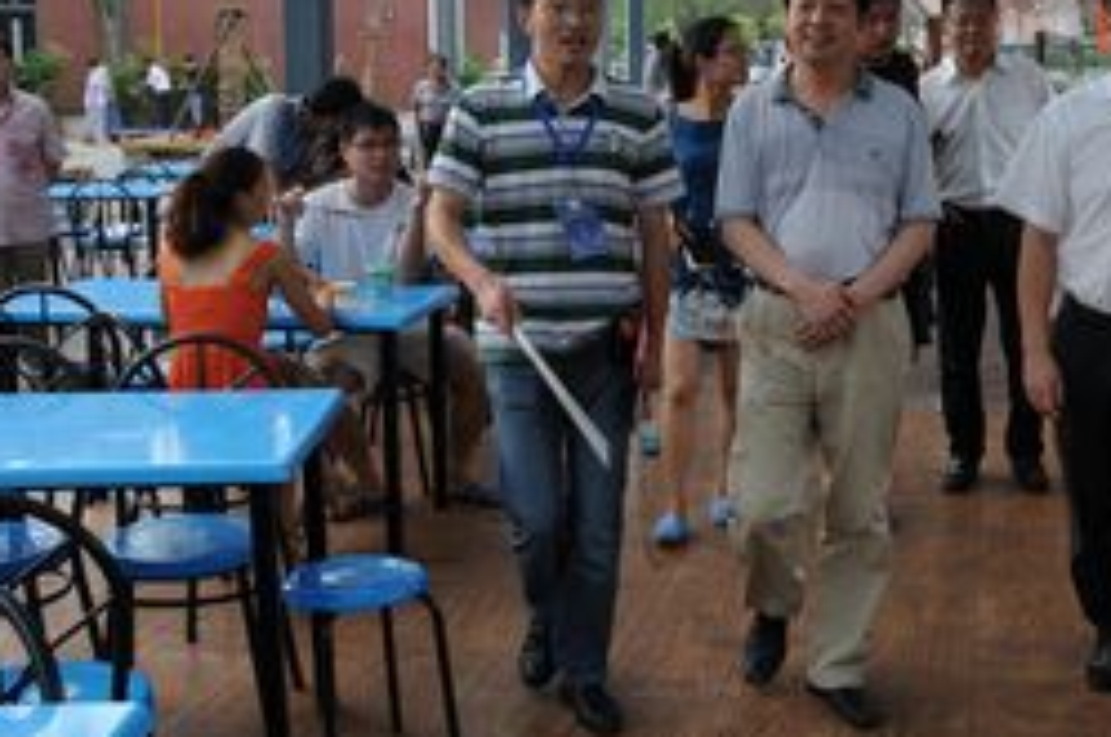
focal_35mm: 49
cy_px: 223
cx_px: 937
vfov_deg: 27.2
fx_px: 1509
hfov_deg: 38.4
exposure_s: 1/100
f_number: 5
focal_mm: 18
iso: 200
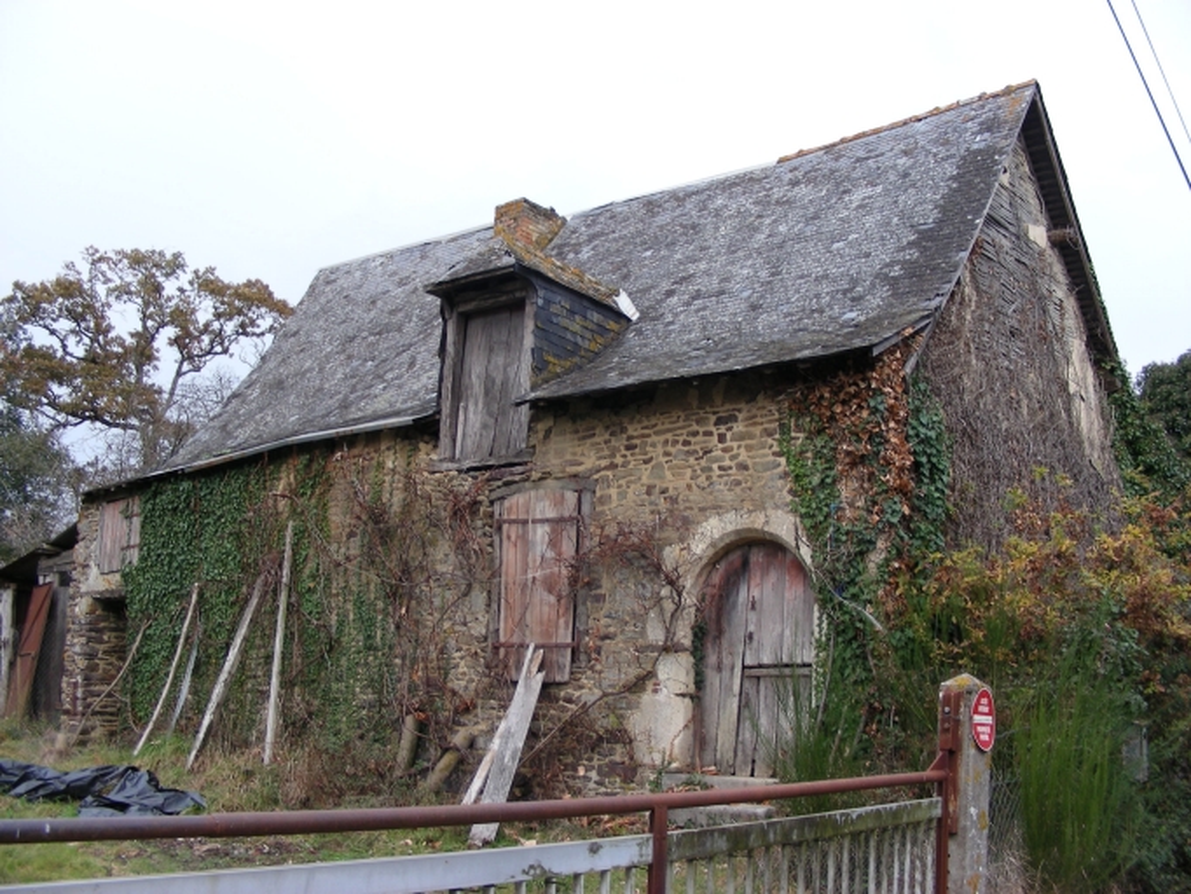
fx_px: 1308
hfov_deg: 49.0
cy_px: 447
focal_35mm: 38
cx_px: 596
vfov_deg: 37.7
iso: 50
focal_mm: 6.3
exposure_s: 1/64.8
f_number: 3.5
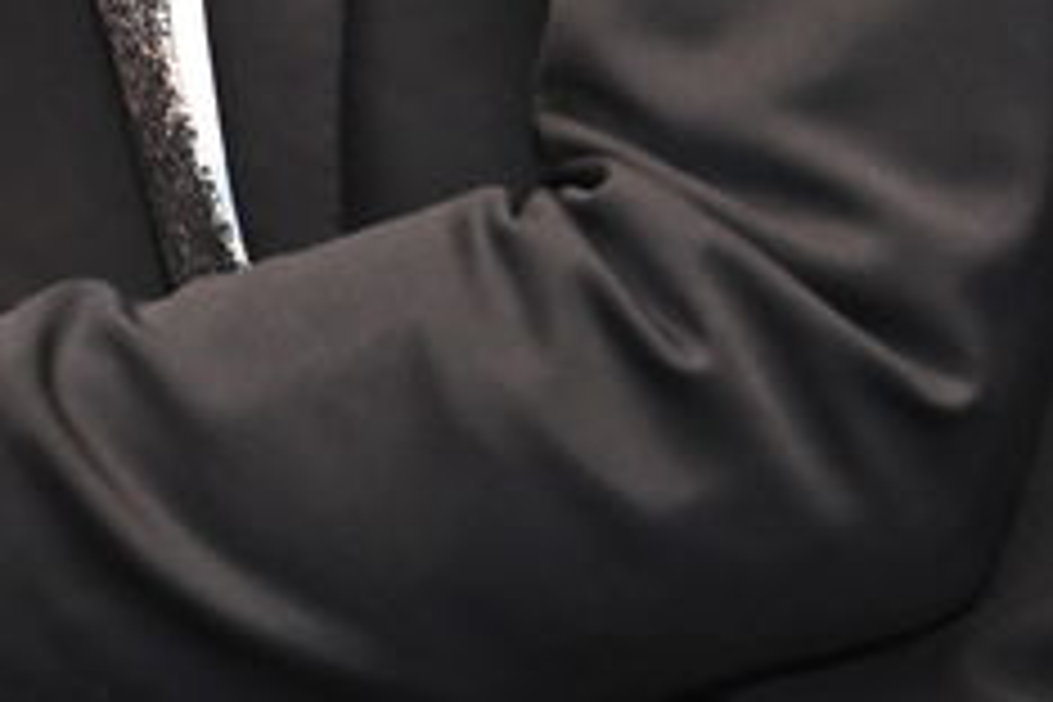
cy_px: -832
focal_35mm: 251
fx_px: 7341
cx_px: -810
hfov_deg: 7.9
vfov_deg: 5.3
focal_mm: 42
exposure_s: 1/200
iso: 2000
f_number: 5.6
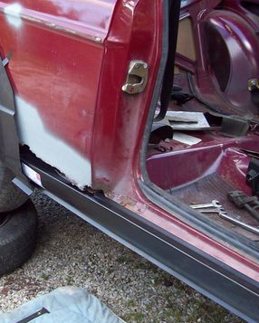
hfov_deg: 23.9
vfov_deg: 29.9
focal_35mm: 63
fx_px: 603
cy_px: 124
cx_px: 58
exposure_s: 1/89.7
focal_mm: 6
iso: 80
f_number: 2.7
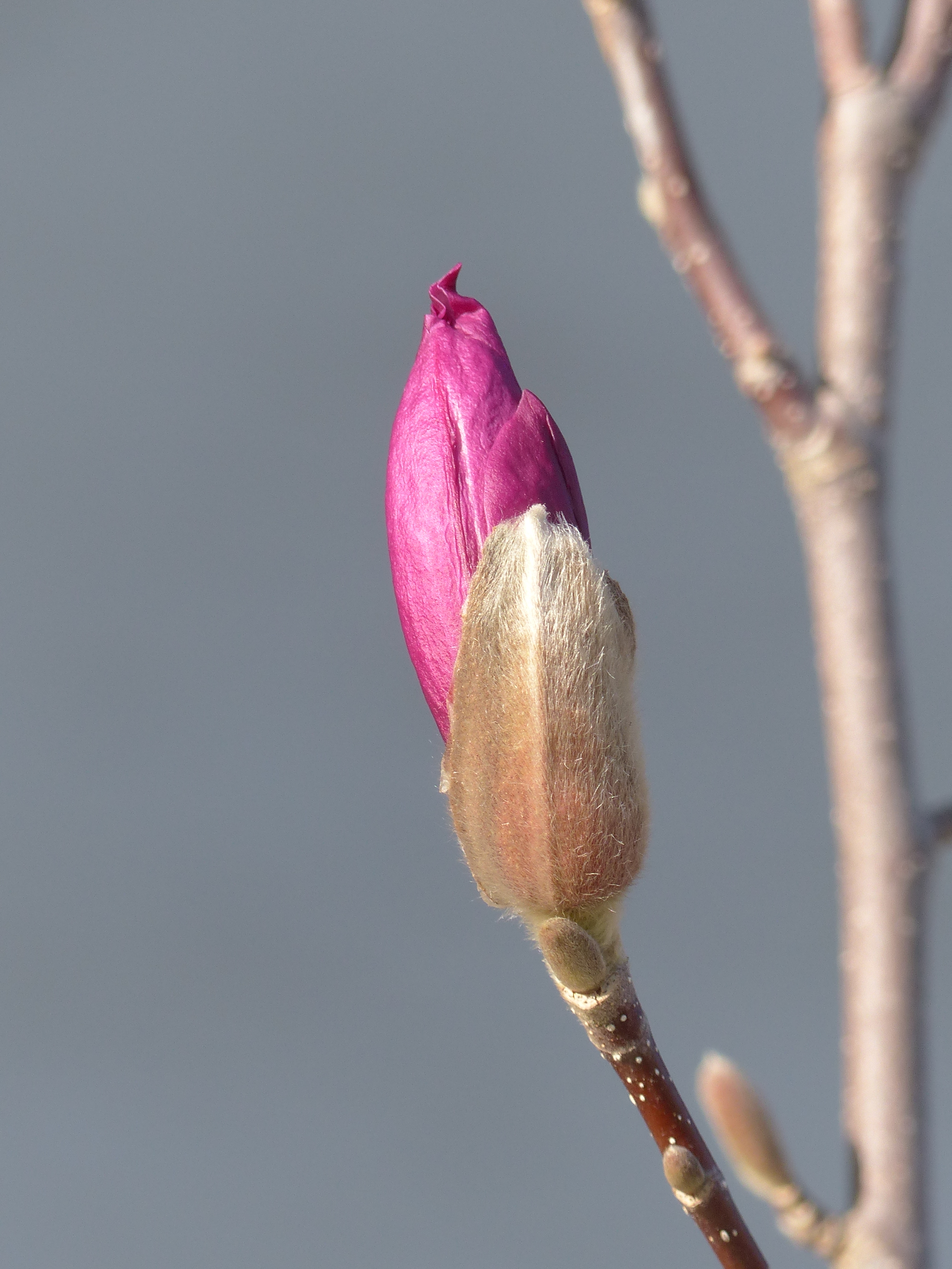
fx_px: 26952
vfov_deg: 2.7
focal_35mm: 735
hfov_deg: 2.0
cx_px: 476
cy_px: 634
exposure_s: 1/320
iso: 100
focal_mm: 108
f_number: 4
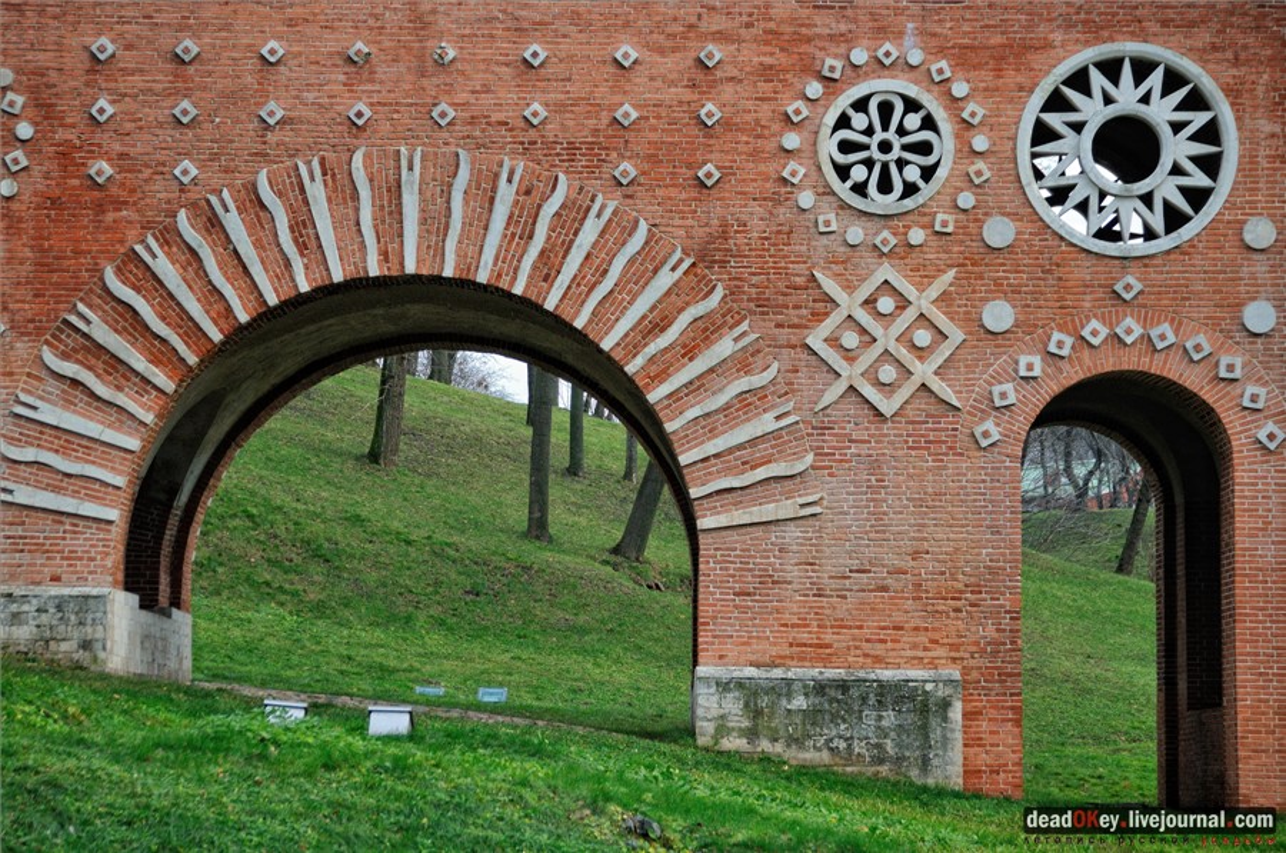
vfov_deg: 13.8
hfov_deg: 20.6
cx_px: 643
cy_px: 426
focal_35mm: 99
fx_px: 3531
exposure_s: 1/400
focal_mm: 66
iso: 500
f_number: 6.3
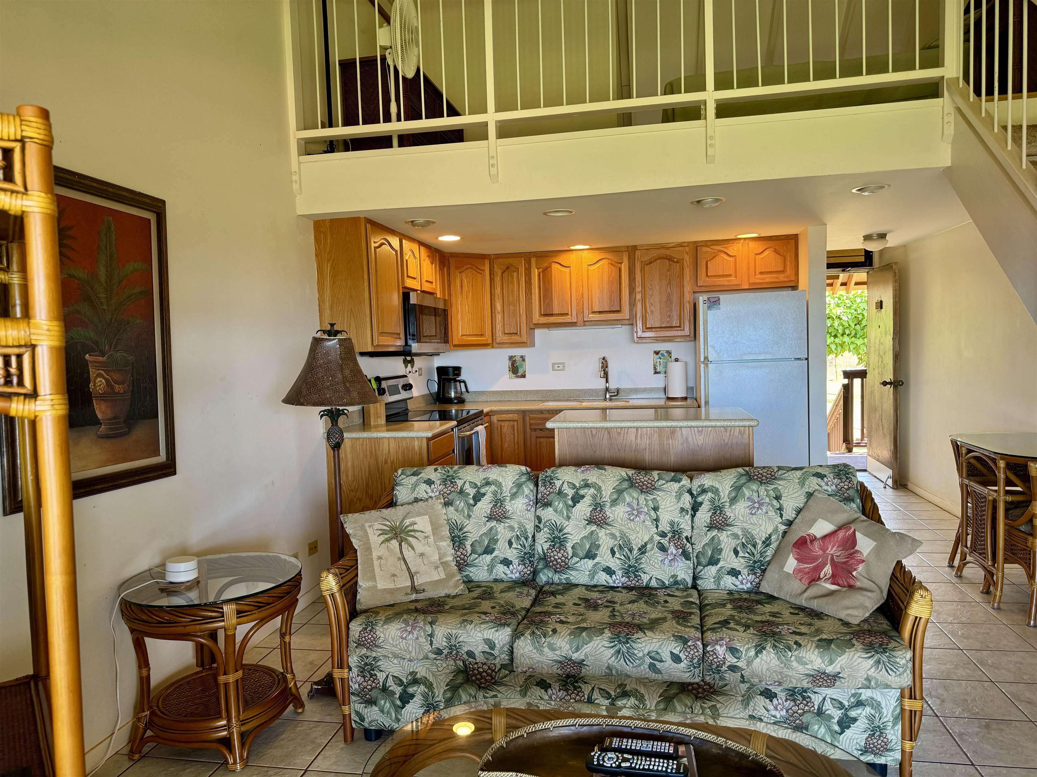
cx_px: 518
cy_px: 388
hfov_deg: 71.6
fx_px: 719
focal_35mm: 24
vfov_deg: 56.8
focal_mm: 6.76
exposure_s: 1/120
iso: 160
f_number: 1.78
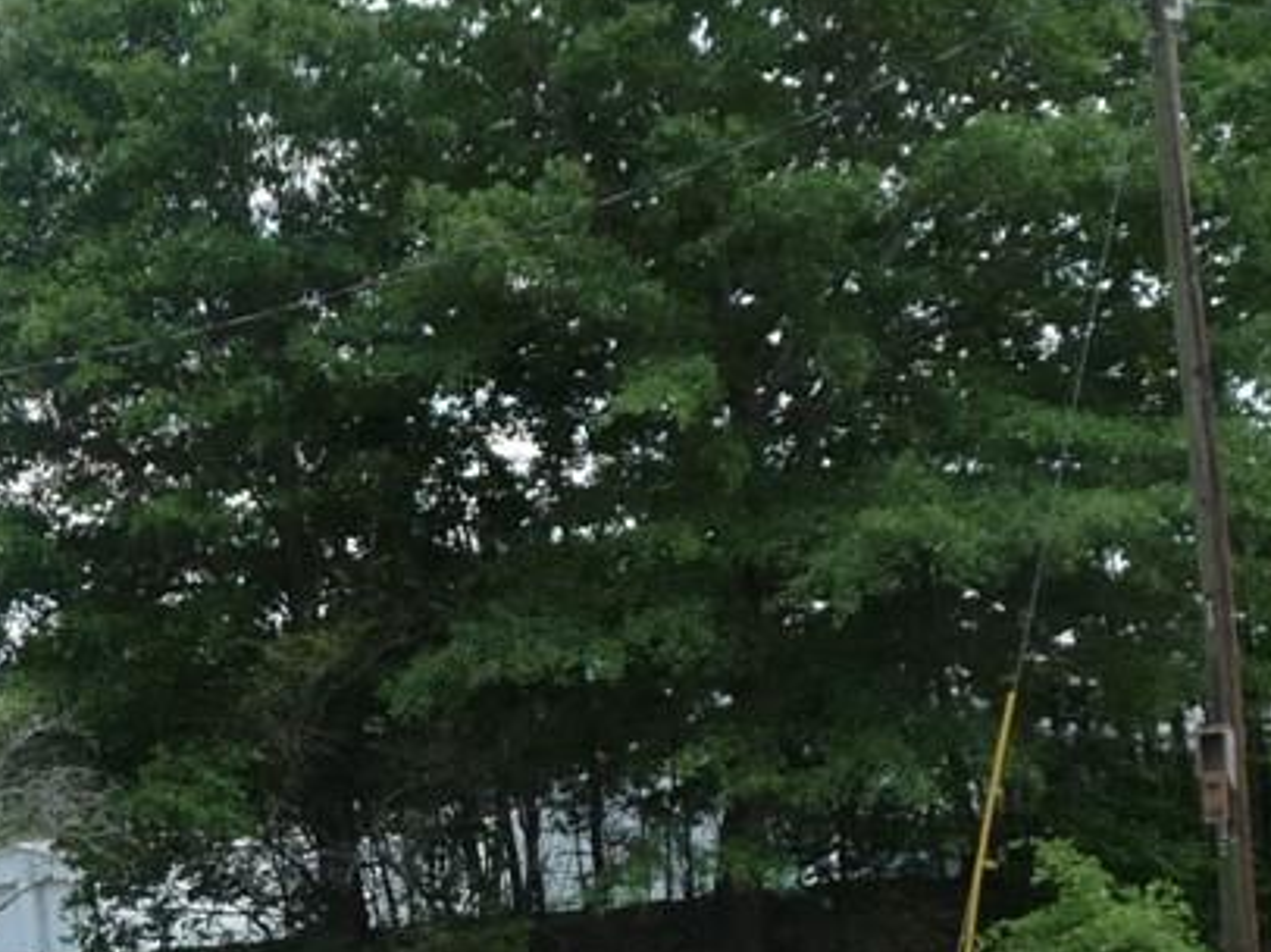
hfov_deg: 19.0
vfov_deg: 14.3
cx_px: 28
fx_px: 3706
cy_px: 1040
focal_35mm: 101
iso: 100
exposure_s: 1/320
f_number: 3.3
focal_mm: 4.7
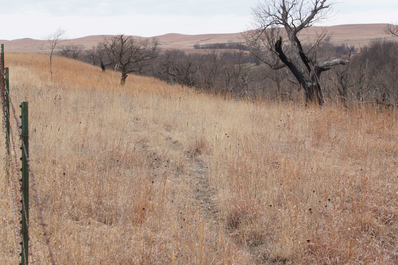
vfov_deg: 16.5
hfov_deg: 24.6
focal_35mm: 82
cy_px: 132
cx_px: 199
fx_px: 912
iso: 200
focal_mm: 55
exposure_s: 1/320
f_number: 8
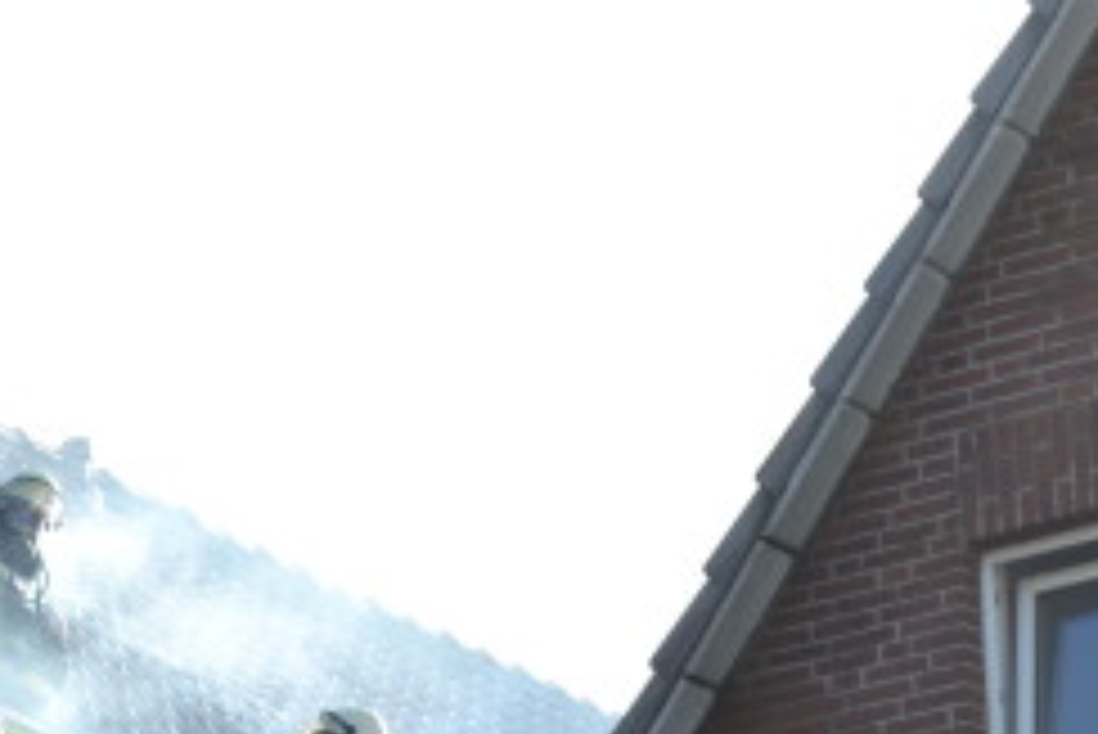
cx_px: 40
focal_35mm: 217
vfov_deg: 6.3
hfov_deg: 9.4
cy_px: 705
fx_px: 6632
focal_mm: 55
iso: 100
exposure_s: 1/160
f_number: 6.3
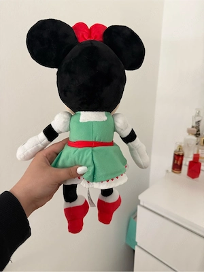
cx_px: 102
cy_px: 136
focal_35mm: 24
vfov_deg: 71.6
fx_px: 189
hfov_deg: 56.8
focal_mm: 6.76
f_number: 1.78
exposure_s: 1/60
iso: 500
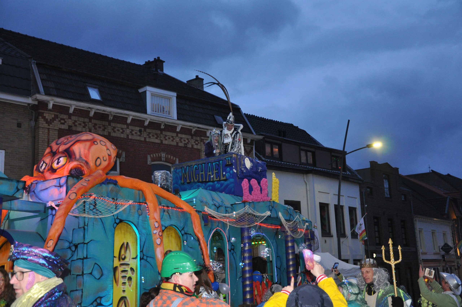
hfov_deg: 43.7
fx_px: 577
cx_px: 231
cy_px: 154
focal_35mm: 45
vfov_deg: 29.8
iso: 800
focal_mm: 30
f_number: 4.2
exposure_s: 1/60
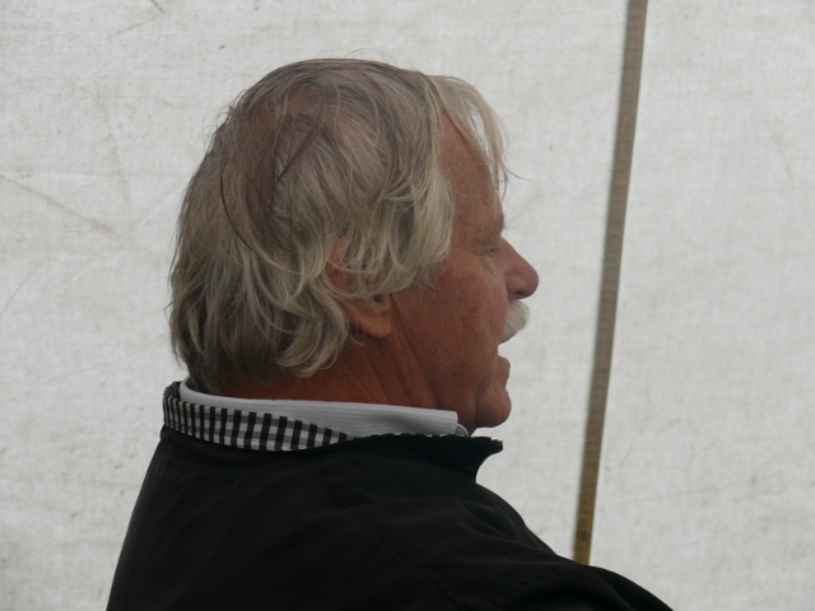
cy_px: 306
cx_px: 408
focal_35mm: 163
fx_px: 3838
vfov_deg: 9.1
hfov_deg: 12.1
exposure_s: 1/100
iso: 100
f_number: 3.6
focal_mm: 30.8
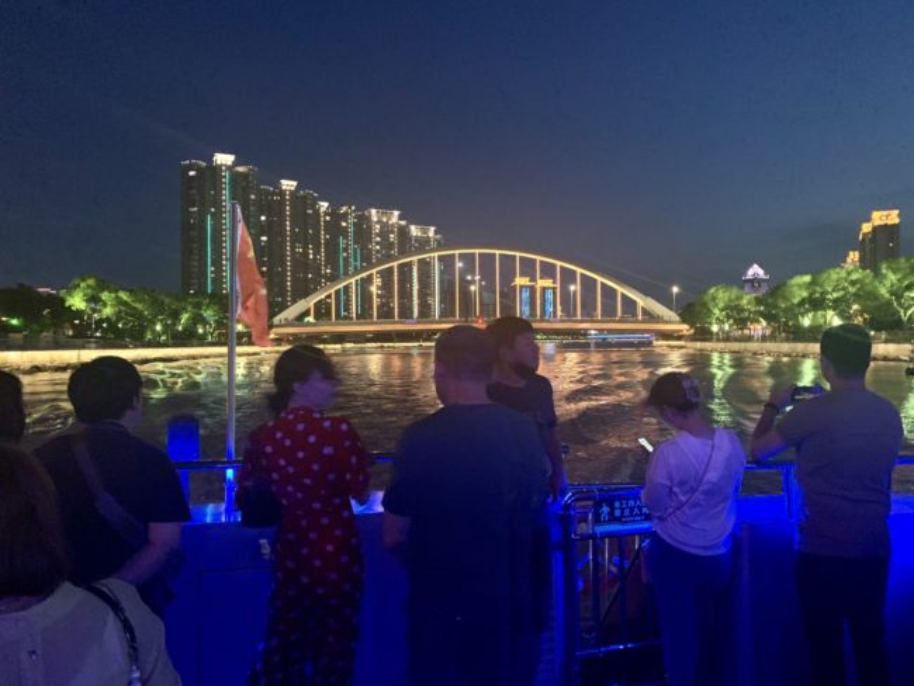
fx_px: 687
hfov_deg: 67.3
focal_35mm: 26
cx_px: 457
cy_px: 343
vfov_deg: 53.1
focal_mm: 4.25
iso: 400
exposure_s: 1/24
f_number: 1.8
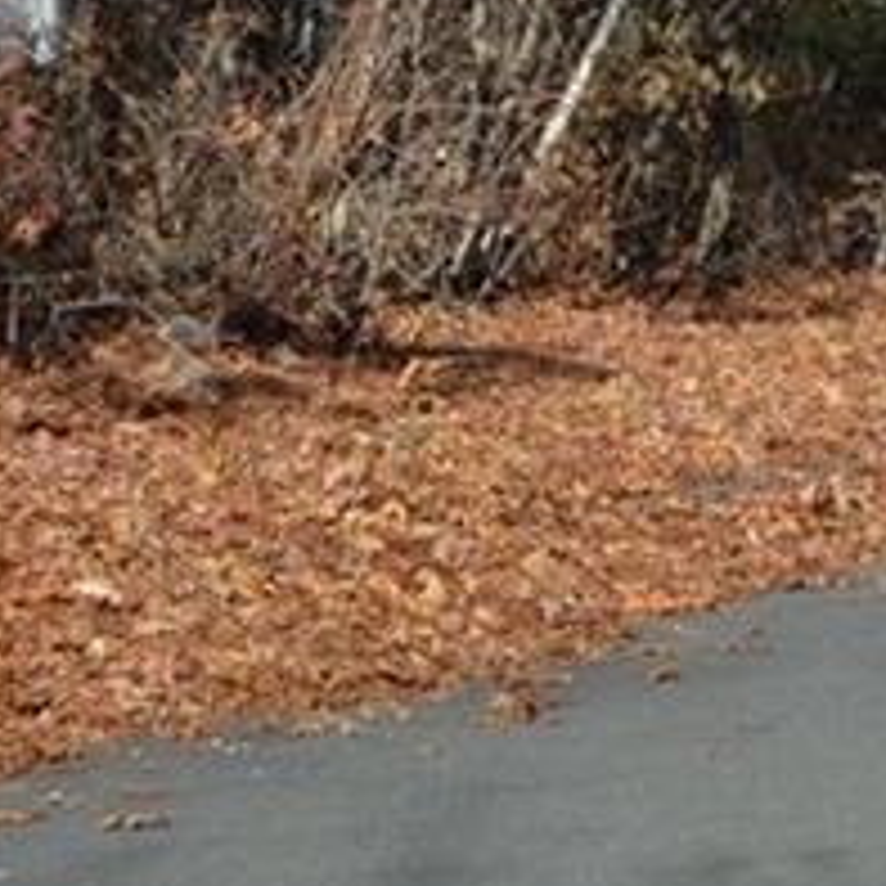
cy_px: -180
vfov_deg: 9.3
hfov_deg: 9.3
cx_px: 1039
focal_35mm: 185
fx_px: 5357
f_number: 7.1
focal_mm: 28
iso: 100
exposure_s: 1/200
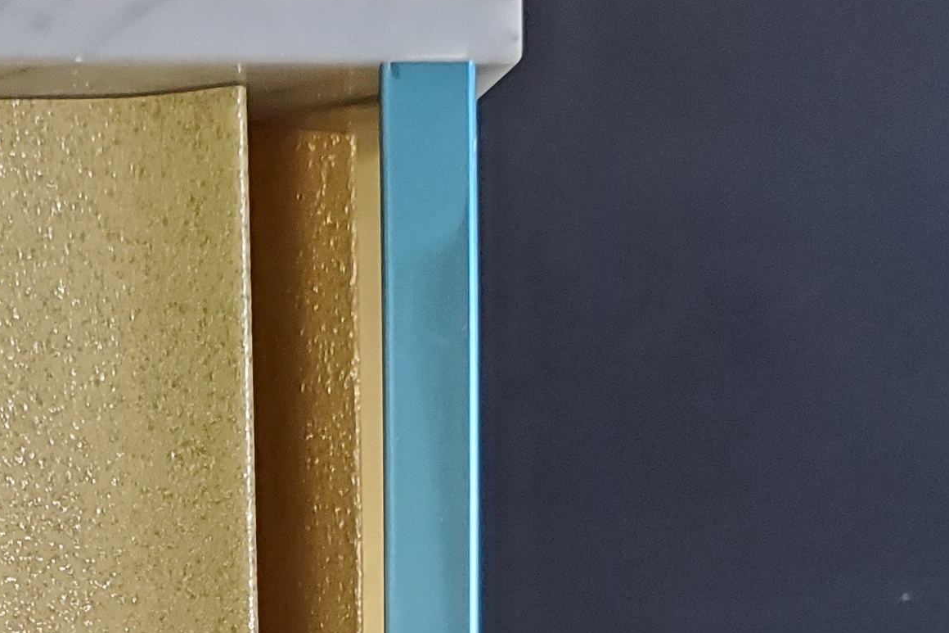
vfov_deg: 13.3
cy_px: 1069
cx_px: 168
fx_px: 2477
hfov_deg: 21.4
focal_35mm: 94
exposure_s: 1/39
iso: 320
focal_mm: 4.3
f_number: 1.5
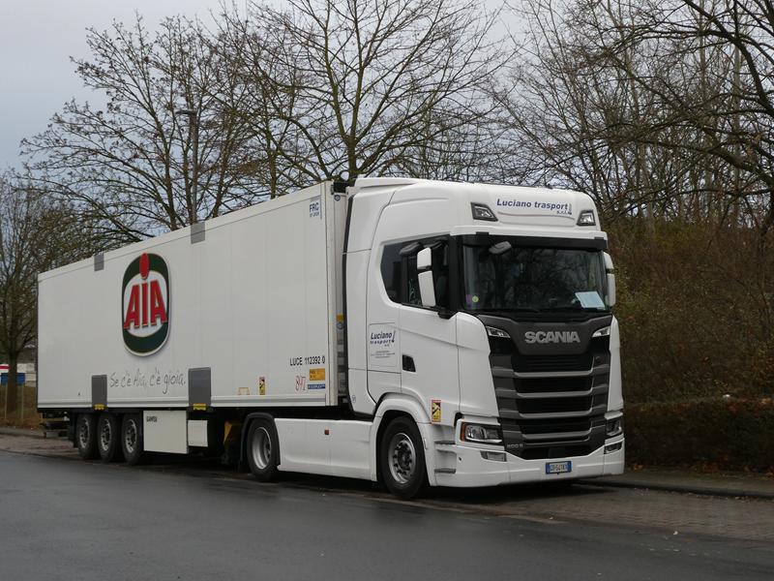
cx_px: 387
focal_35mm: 54
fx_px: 1207
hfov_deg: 35.5
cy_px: 290
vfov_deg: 27.0
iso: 160
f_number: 4.1
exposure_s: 1/80
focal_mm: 9.6
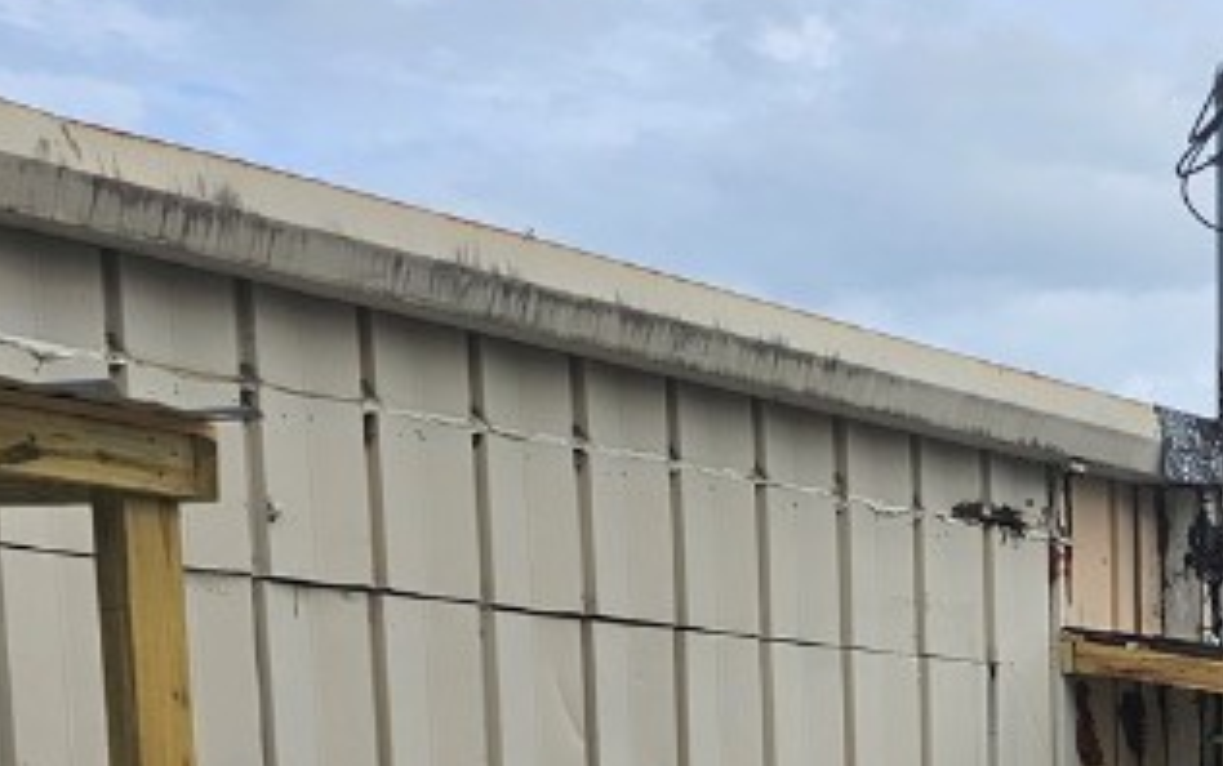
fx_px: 2635
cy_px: 1304
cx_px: 1386
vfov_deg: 14.8
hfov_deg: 24.2
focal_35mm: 79
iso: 10
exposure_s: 1/666
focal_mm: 6.3
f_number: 1.7
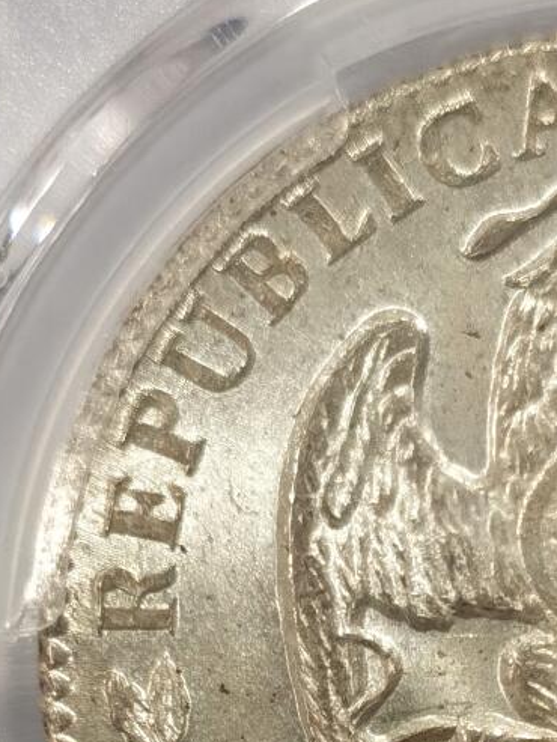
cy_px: 1010
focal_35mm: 197
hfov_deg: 7.5
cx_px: 638
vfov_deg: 9.8
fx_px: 4225
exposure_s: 1/100
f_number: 16
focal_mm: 5.56
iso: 80
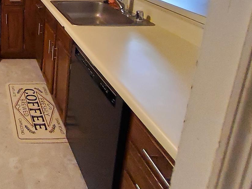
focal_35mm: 32
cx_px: -23
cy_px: -7
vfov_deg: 38.4
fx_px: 233
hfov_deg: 44.1
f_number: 2.2
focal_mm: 1.13
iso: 250
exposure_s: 1/59
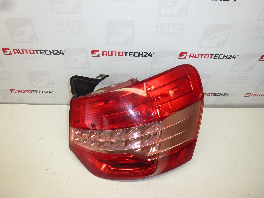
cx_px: 132
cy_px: 99
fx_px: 183
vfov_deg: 56.8
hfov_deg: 71.6
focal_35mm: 24
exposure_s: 1/80
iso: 100
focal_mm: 4.3
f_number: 3.3
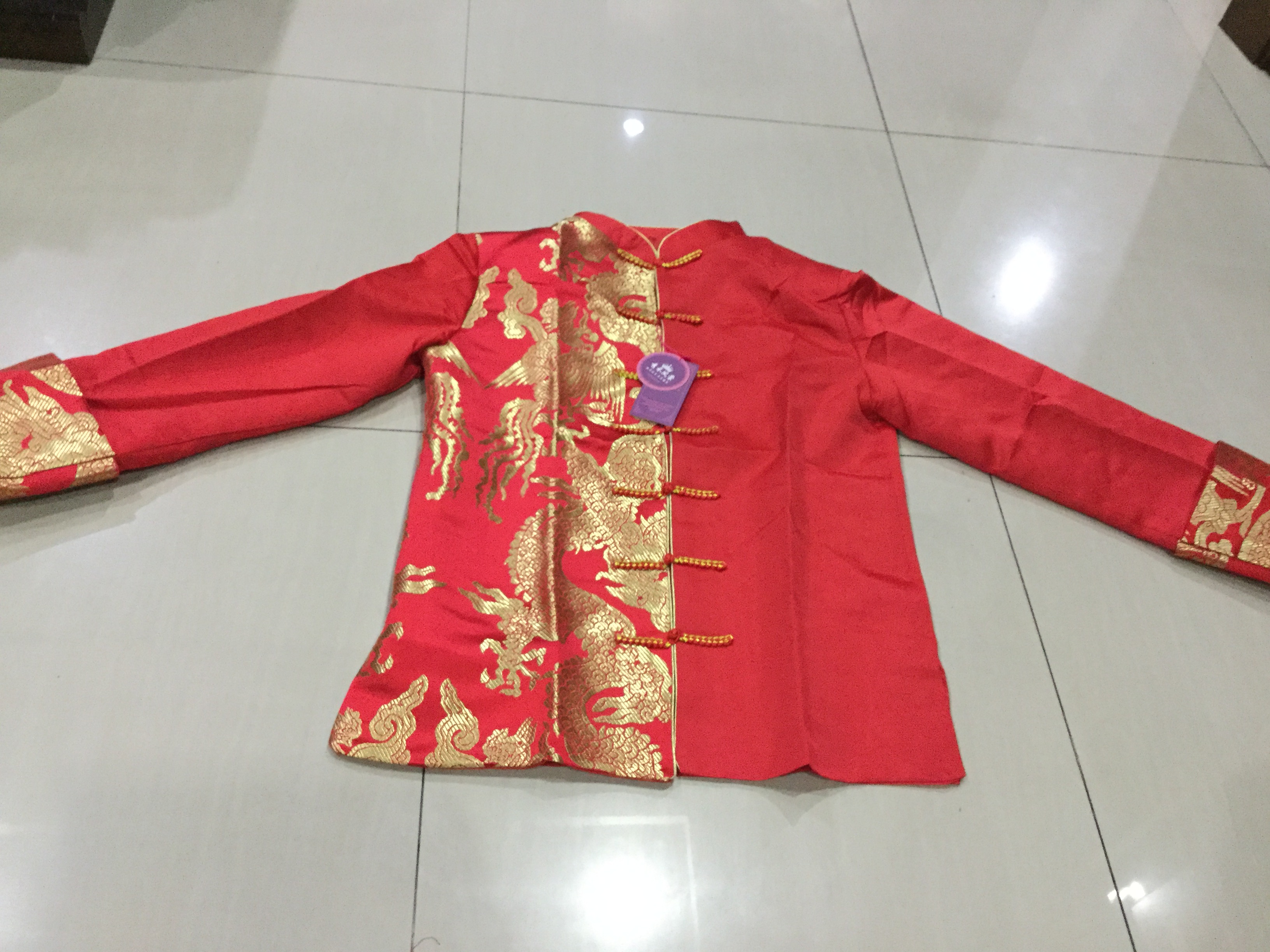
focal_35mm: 31
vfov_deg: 45.4
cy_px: 476
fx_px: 1137
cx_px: 635
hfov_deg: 58.4
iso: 400
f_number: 2.4
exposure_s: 1/17
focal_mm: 3.3
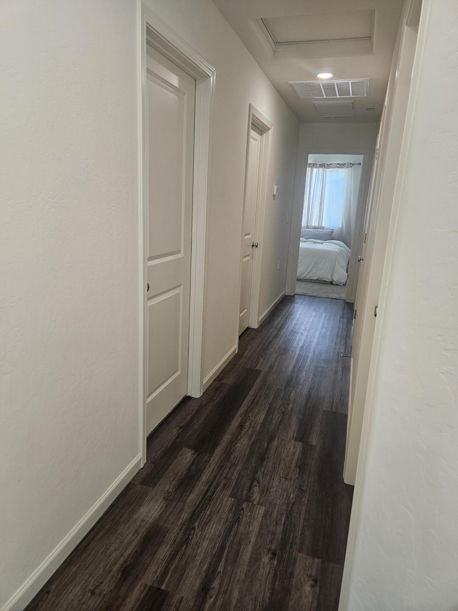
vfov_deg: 73.9
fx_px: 406
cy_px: 306
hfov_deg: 58.9
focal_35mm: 23
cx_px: 229
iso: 160
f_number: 1.8
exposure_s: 1/120
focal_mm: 5.4
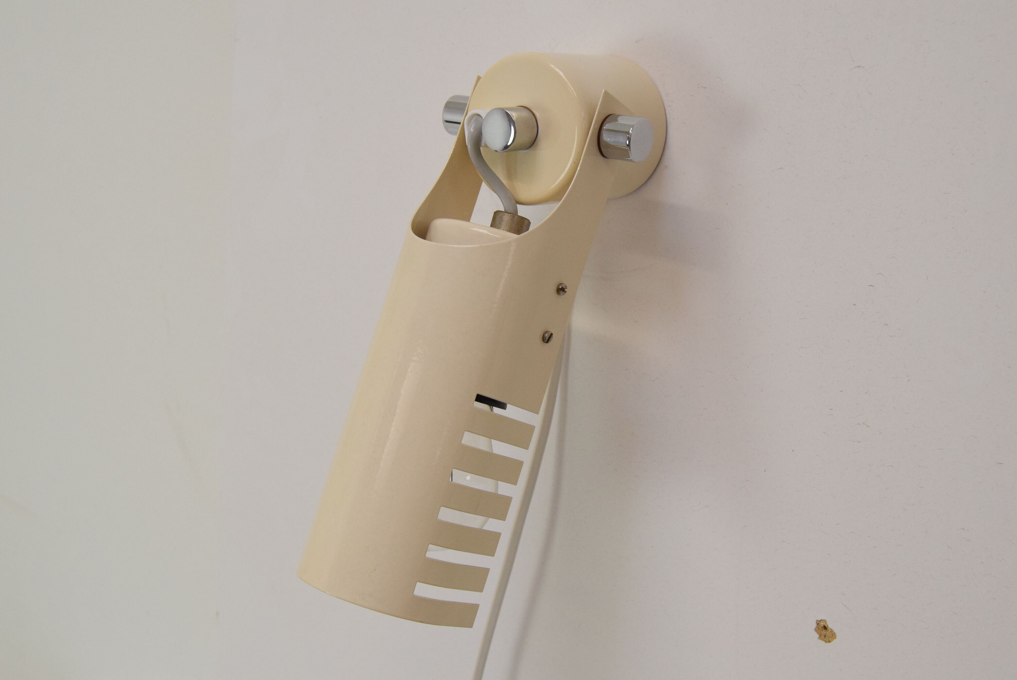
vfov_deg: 29.0
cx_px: 508
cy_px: 340
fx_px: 1315
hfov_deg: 42.3
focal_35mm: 46
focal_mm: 31
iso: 1600
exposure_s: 1/250
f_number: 8
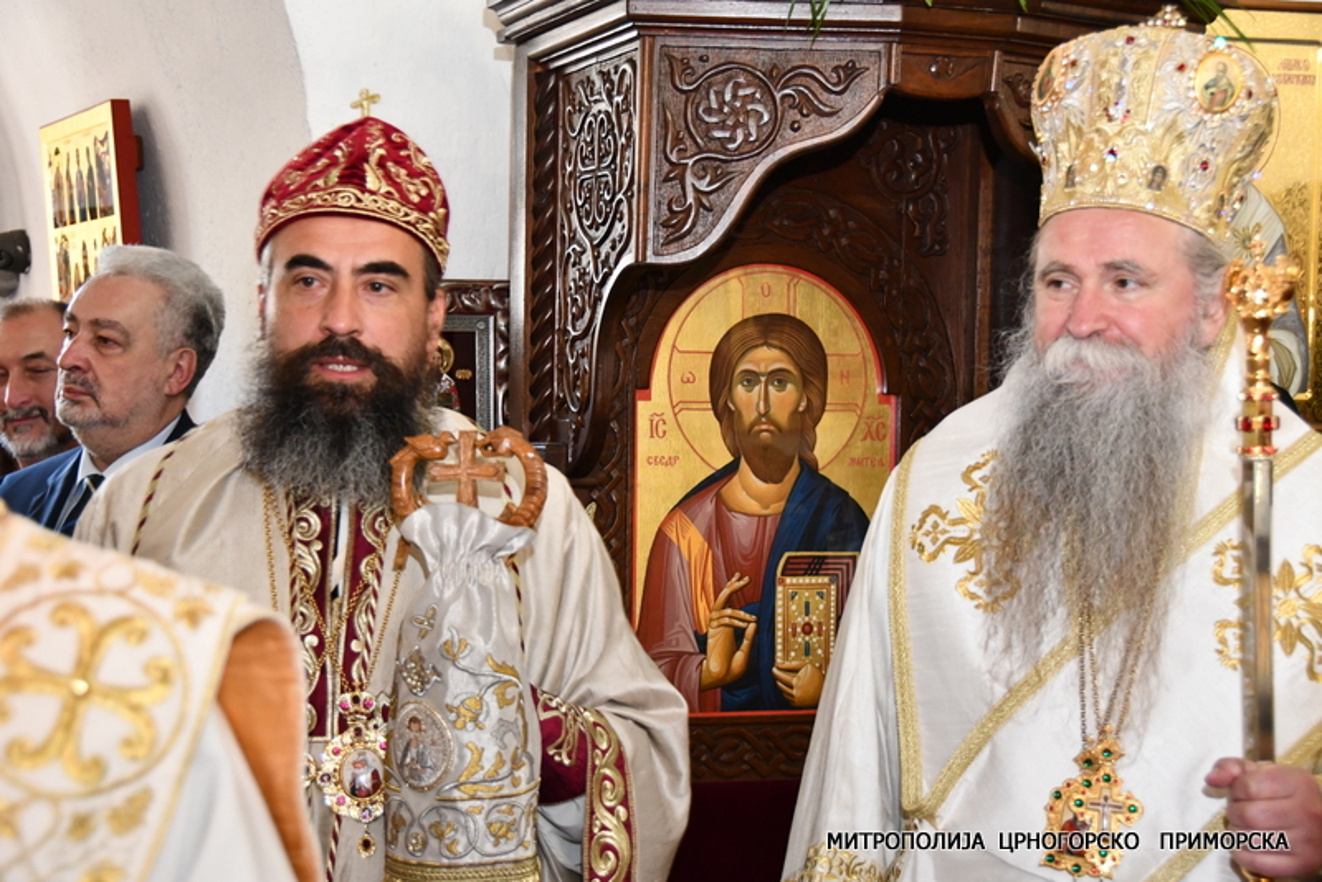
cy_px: 441
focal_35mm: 69
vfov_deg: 19.7
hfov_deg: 29.2
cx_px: 661
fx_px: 2535
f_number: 4.5
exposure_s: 1/60
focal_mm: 46
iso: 2800
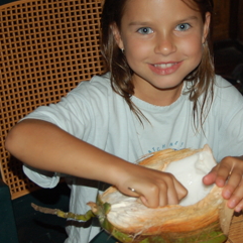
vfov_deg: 17.1
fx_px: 810
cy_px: 104
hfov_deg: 17.0
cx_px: 146
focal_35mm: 102
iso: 400
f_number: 4.5
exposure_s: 1/60
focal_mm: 35
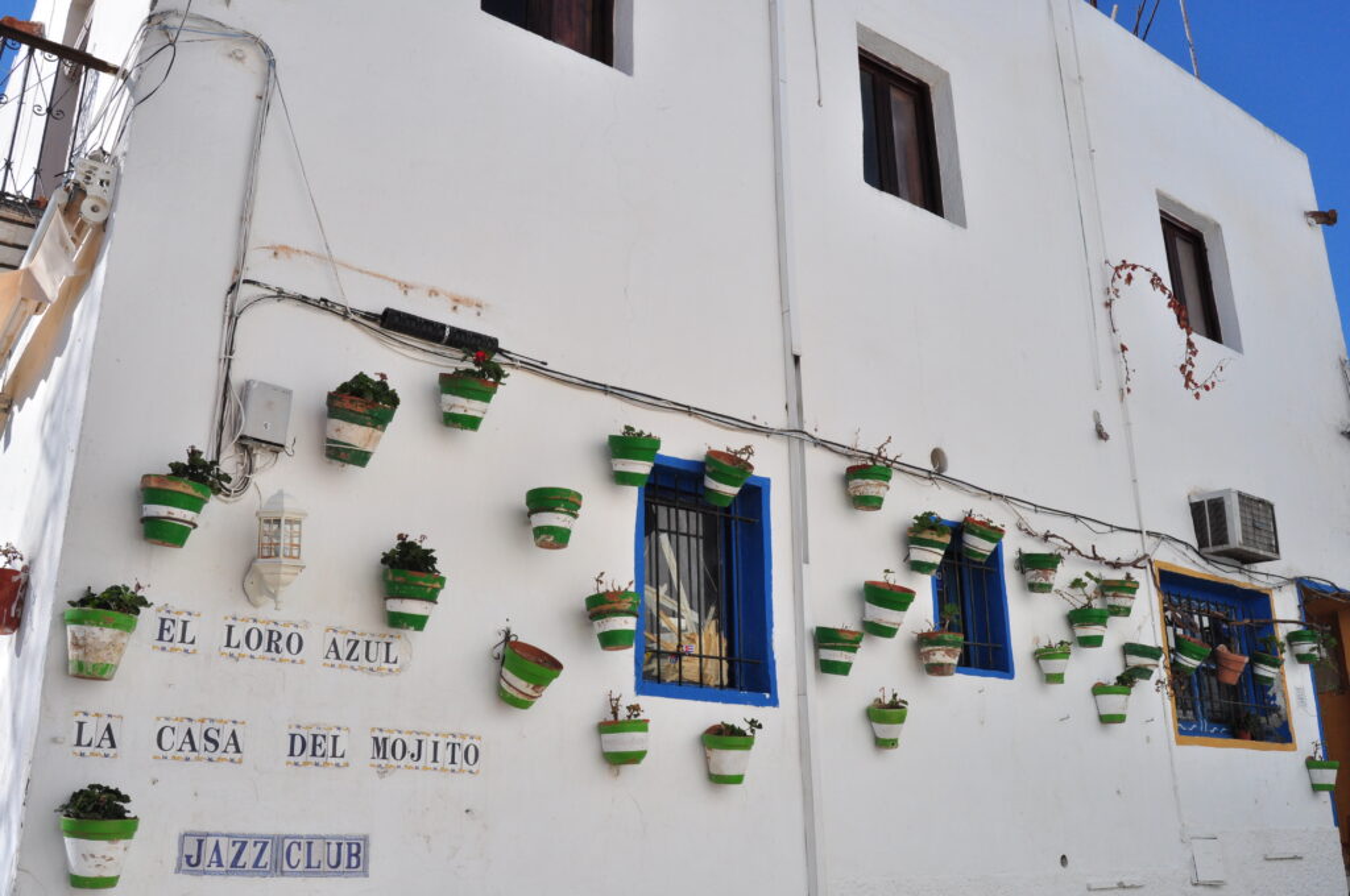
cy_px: 448
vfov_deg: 39.9
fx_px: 1236
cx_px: 675
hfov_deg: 57.3
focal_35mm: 33
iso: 400
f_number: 13
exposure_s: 1/640
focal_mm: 22
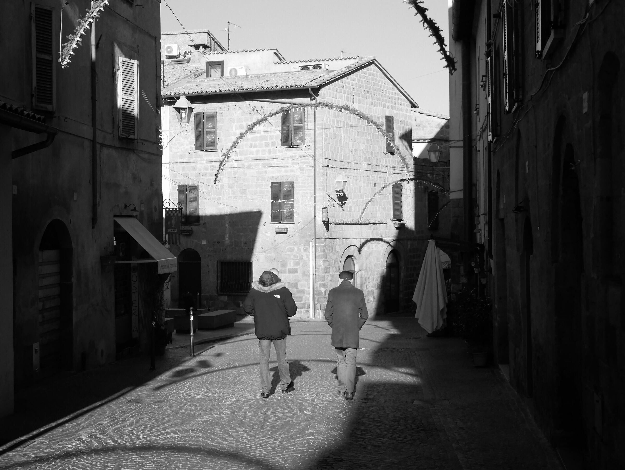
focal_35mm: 56
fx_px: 1011
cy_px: 235
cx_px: 312
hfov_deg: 34.3
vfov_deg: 26.1
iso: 1000
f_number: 5.4
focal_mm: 28
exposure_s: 1/3200
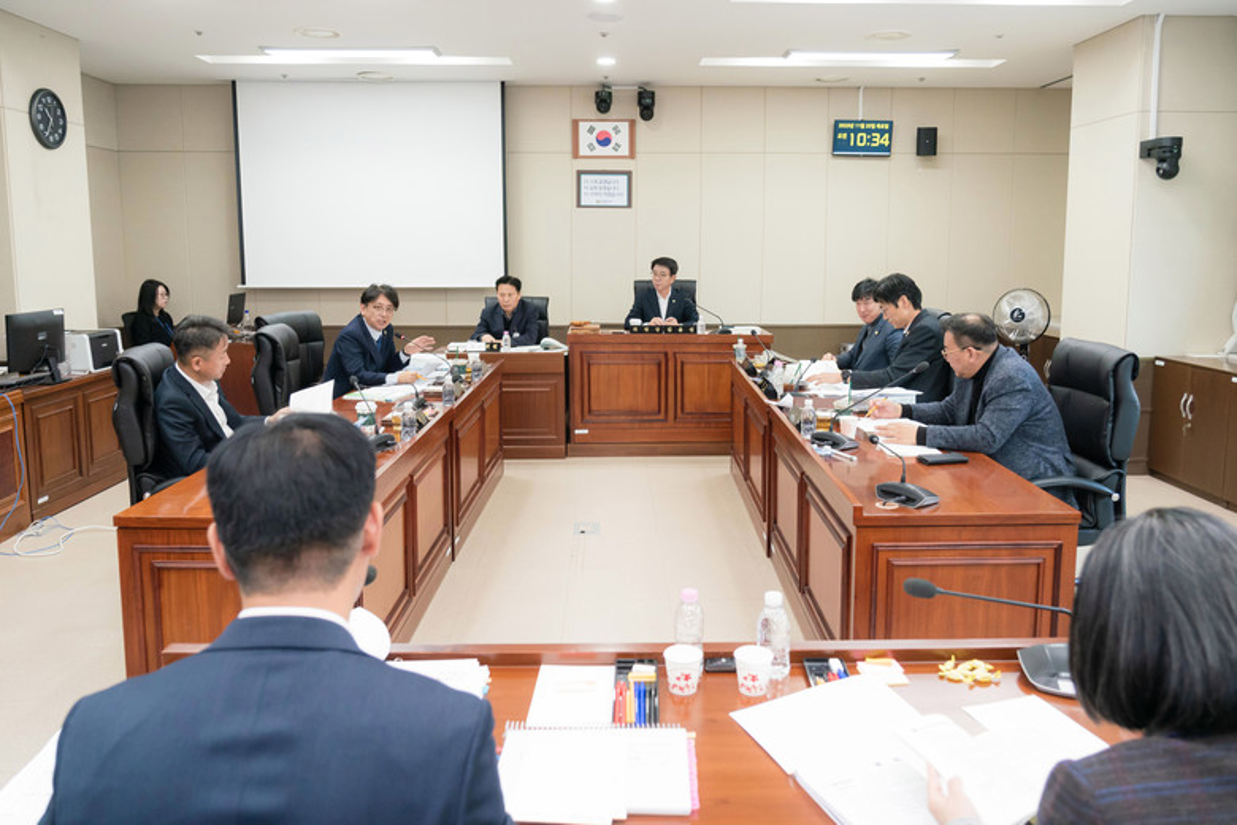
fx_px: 825
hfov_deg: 73.7
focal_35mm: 24
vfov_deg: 53.1
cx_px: 618
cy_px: 412
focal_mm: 24
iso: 3200
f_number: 4
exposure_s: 1/250
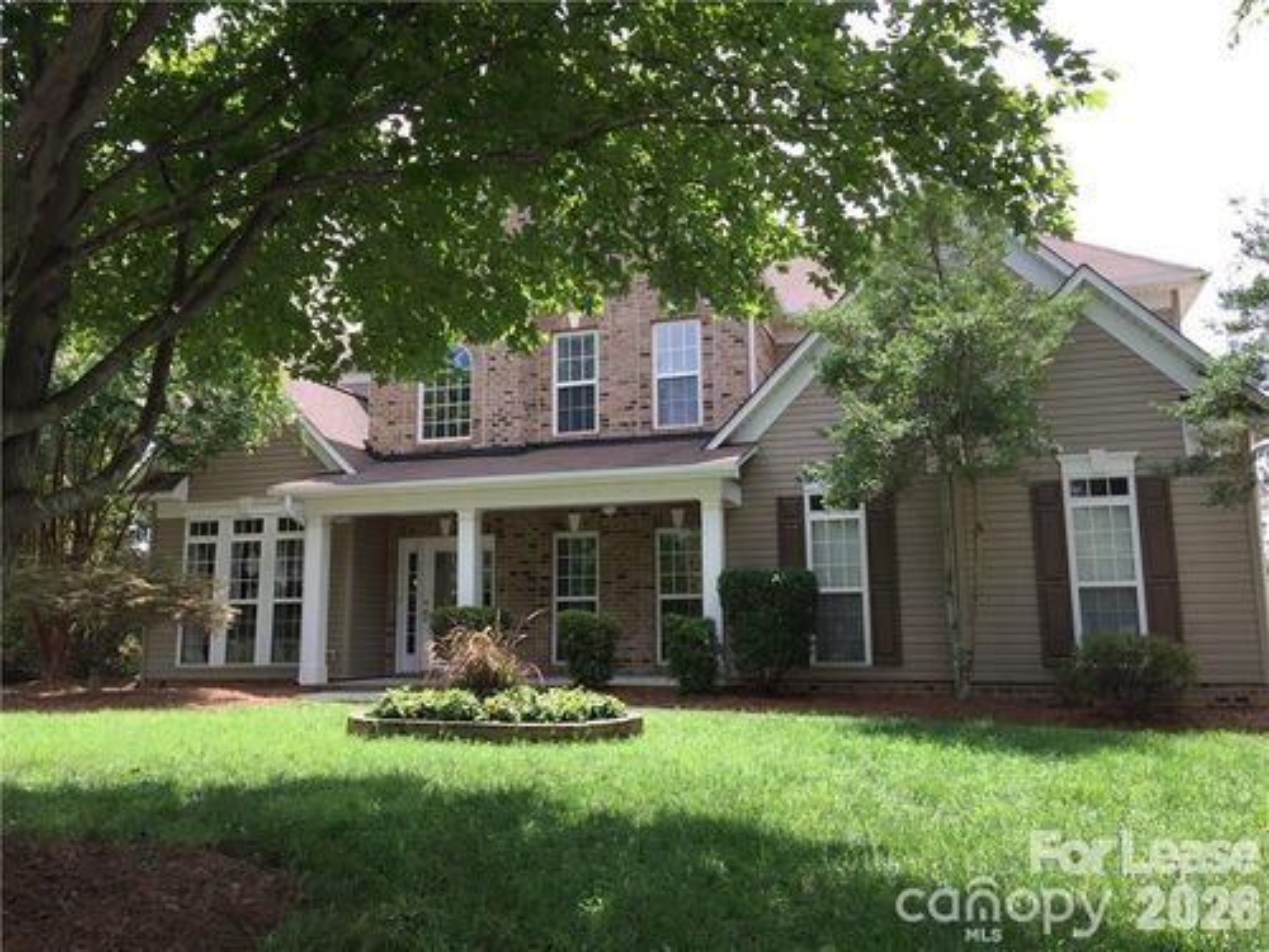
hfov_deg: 61.7
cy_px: 476
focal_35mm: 29
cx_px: 634
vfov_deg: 48.2
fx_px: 1063
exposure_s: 1/549
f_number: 2.2
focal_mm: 4.15
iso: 32
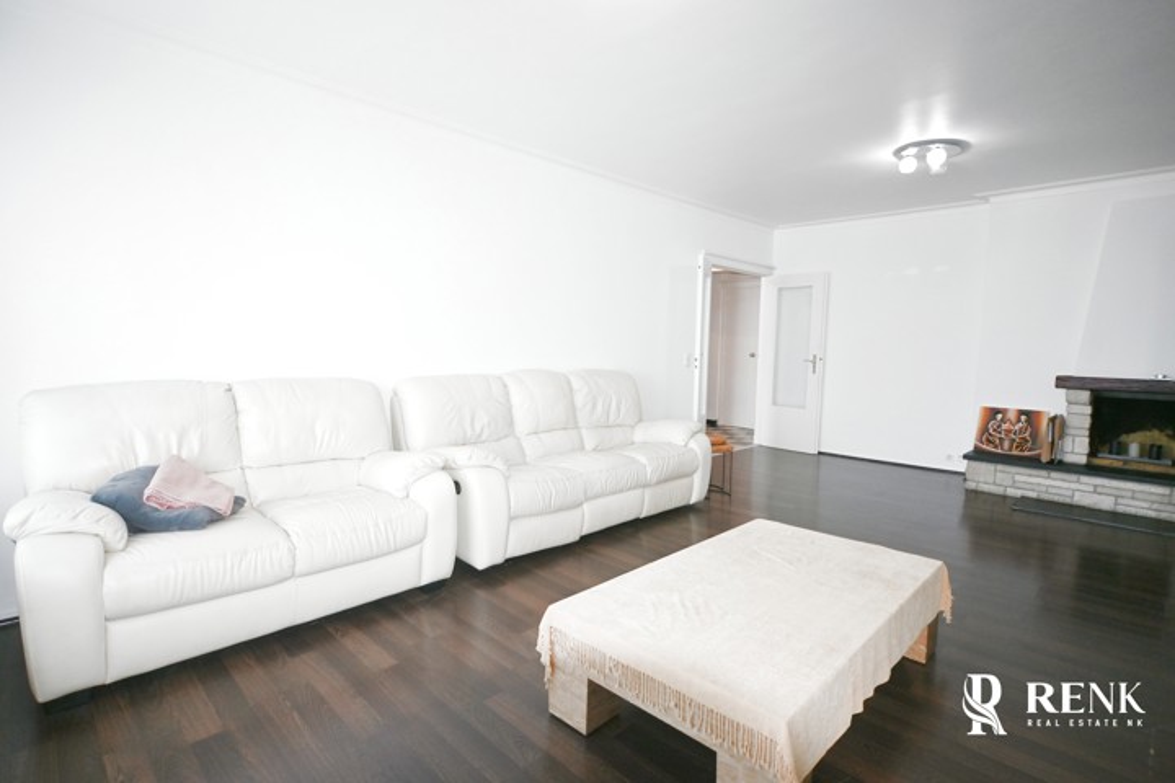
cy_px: 392
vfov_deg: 67.4
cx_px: 588
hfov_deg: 90.0
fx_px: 587
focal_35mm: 18
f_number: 3.5
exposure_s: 1/60
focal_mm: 12
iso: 280
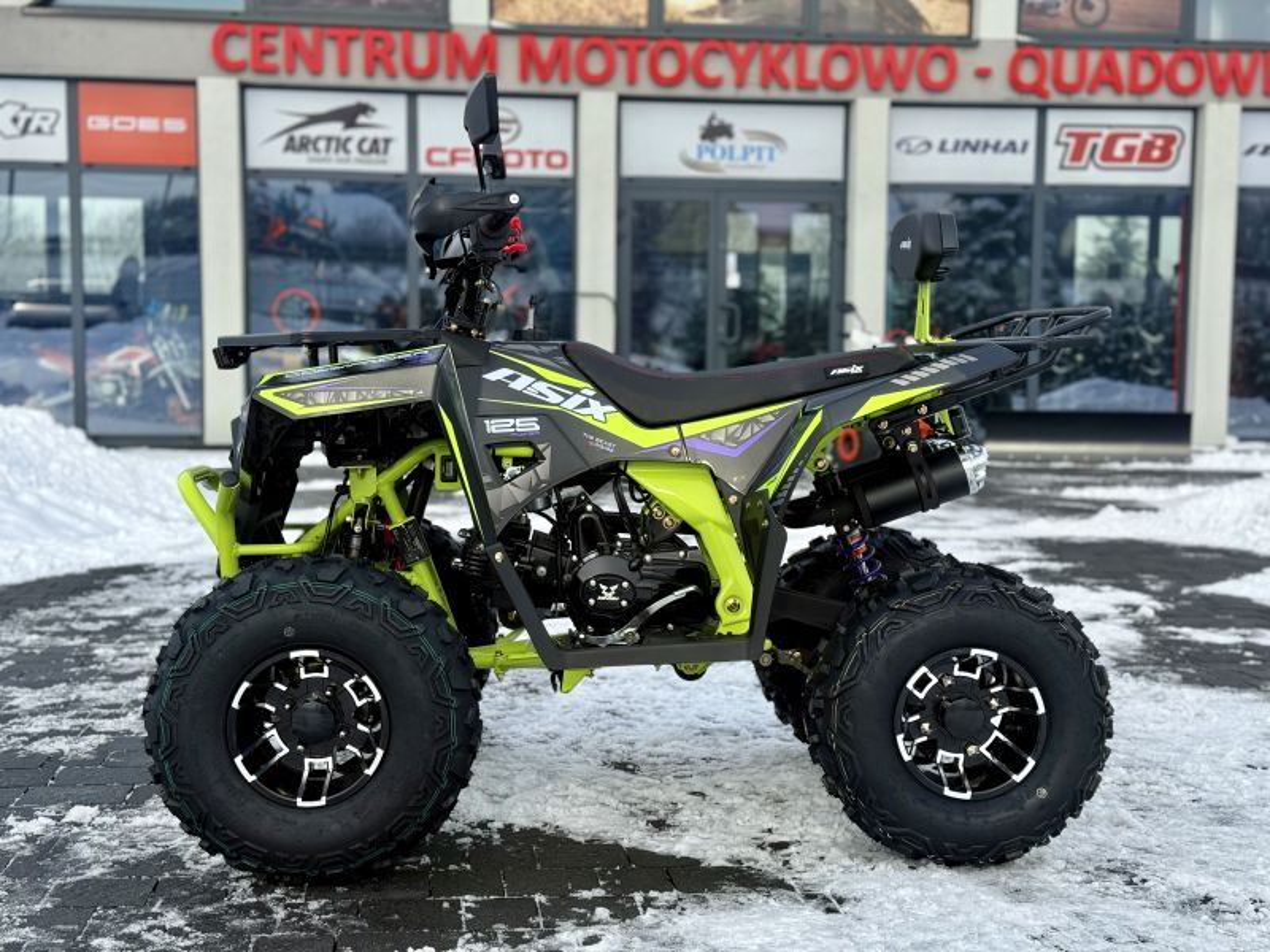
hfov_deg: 39.7
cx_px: 635
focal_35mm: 48
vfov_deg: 30.3
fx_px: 1761
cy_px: 476
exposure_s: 1/1883
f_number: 1.78
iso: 64
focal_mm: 6.76
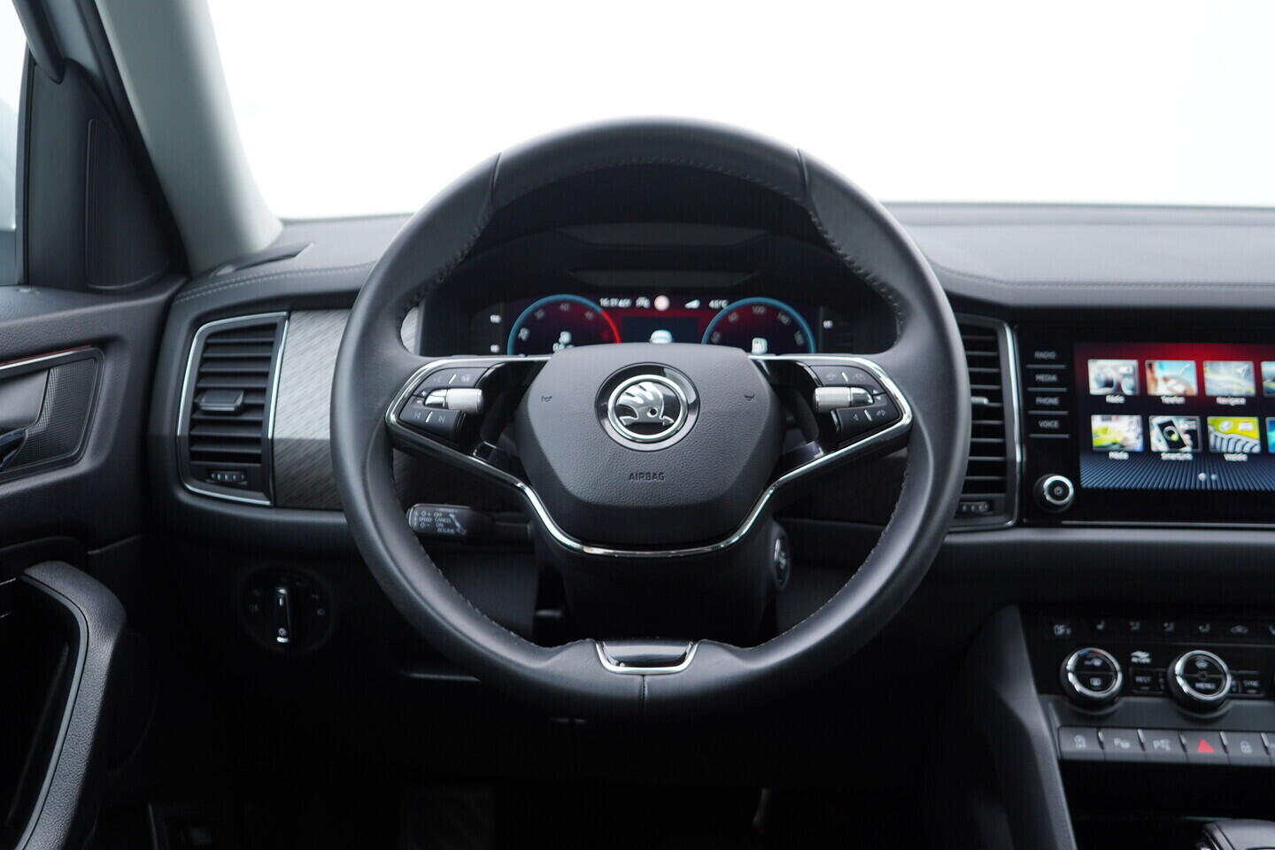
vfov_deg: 36.9
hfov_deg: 53.1
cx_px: 638
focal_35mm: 36
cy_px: 425
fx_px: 1275
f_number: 2.8
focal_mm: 24
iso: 125
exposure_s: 1/40
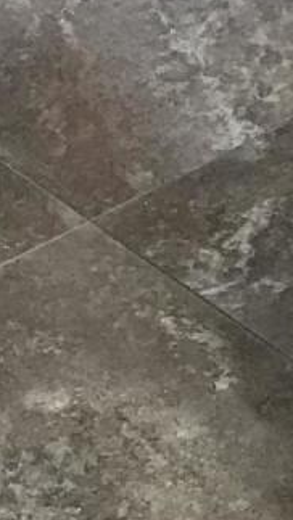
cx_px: 303
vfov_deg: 10.0
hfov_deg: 6.4
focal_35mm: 189
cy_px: -726
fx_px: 2607
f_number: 1.8
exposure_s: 1/40
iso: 25
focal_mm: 3.99
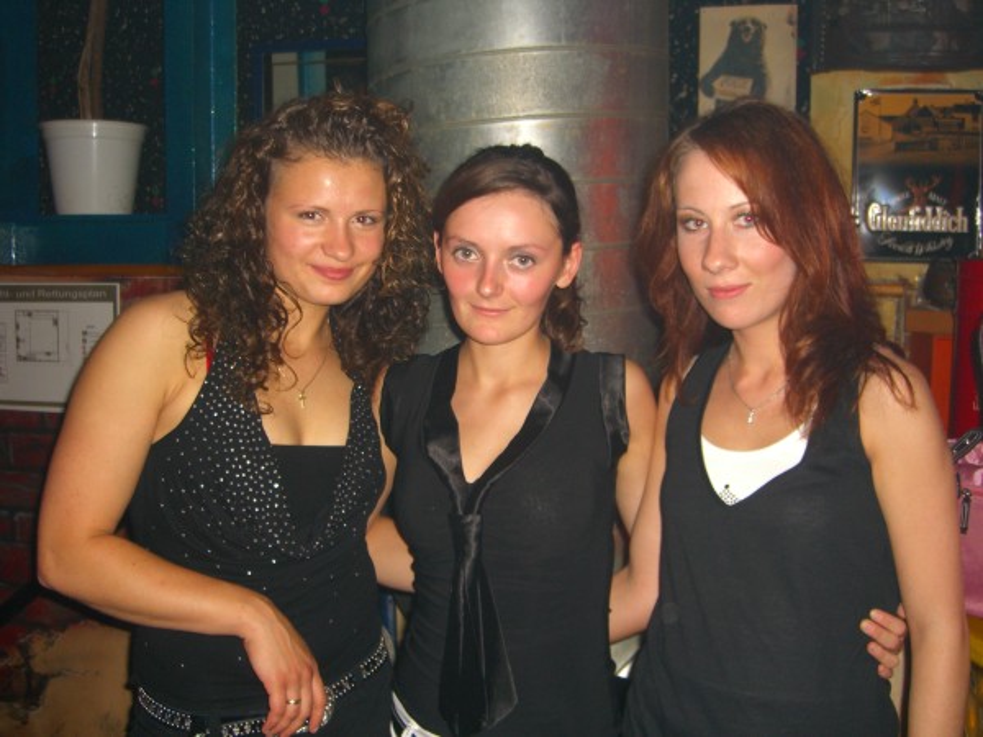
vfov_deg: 37.7
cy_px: 368
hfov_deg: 49.0
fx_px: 1079
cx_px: 492
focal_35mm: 38
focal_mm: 7.9
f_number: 2.8
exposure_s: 1/60
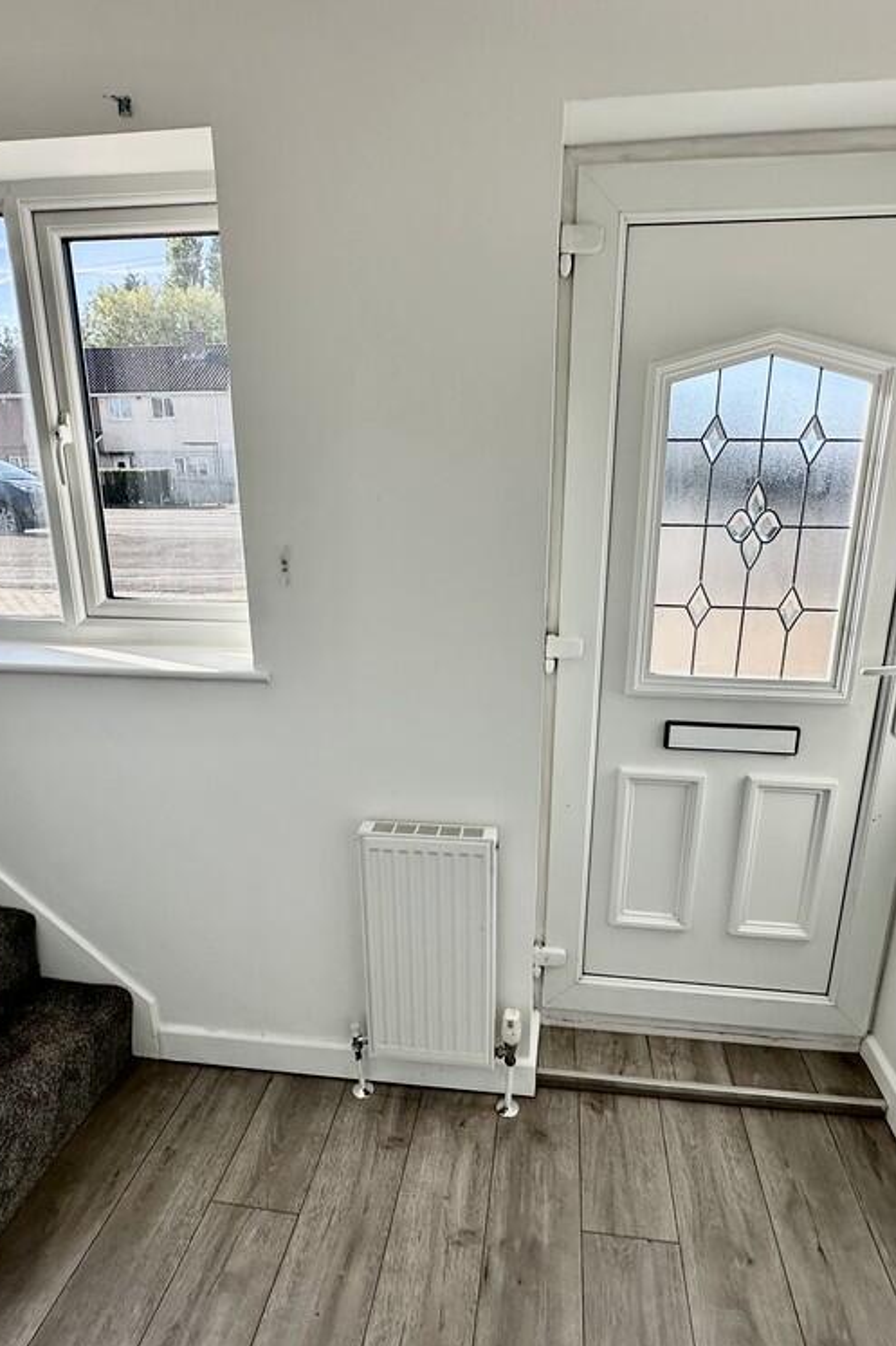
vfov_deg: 84.0
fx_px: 747
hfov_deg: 61.9
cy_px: 689
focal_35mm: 20
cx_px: 463
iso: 40
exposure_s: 1/332
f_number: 2.2
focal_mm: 2.22
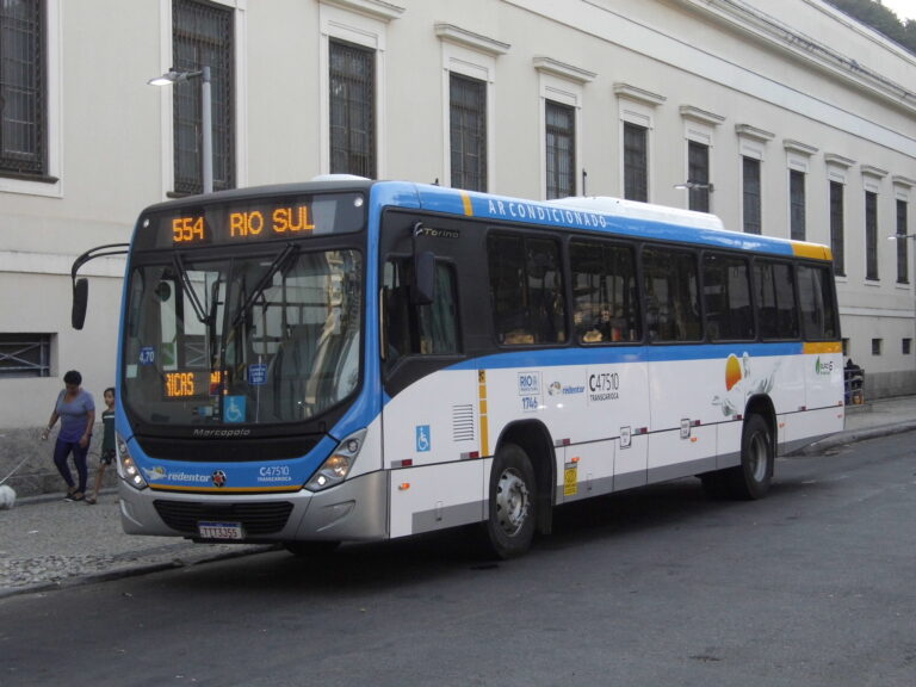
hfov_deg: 33.2
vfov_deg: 25.2
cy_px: 344
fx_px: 1535
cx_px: 458
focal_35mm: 58
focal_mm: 10.4
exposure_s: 1/250
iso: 200
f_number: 3.9
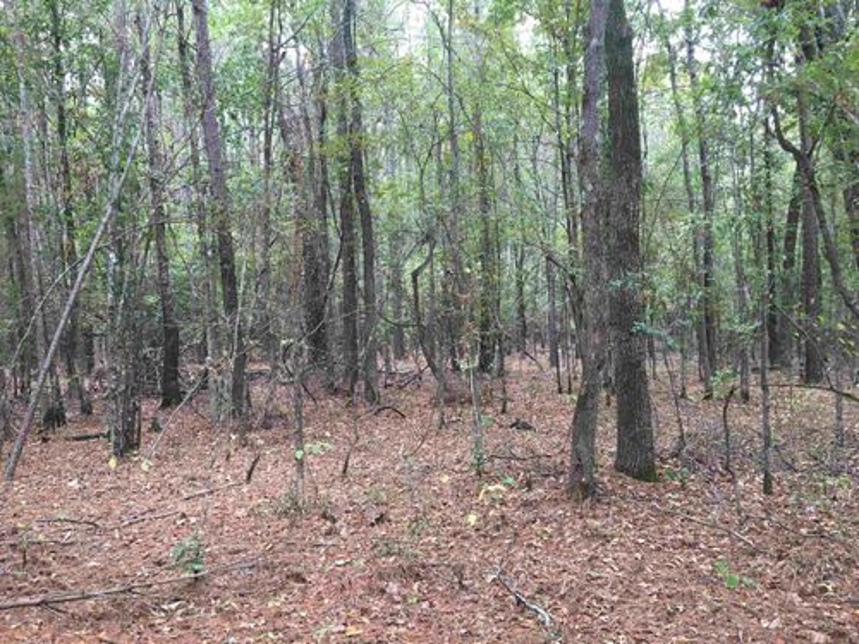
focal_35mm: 29
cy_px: 322
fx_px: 720
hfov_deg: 61.7
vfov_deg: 48.2
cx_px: 430
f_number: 2.2
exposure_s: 1/40
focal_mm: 4.15
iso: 32
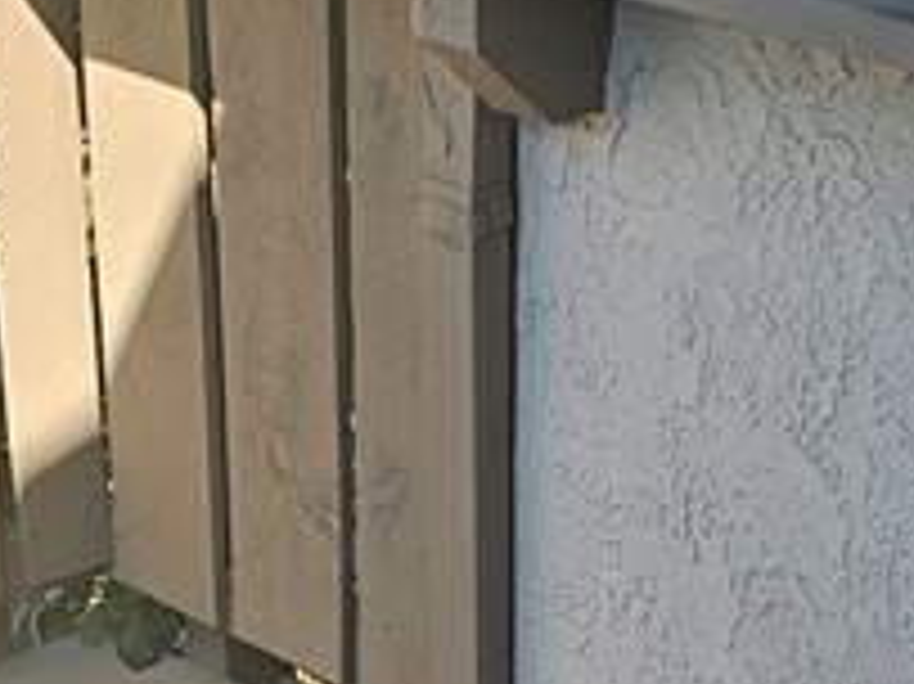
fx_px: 3061
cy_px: 972
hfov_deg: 17.0
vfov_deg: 12.2
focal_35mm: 116
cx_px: 513
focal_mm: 6.3
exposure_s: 1/245
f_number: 1.7
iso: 16
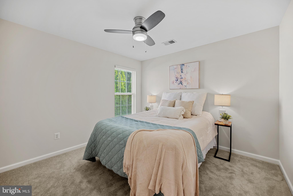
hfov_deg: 104.2
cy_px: 98
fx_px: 114
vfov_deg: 81.3
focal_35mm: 14
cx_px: 146
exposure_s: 1/20
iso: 100
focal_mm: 14
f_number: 4
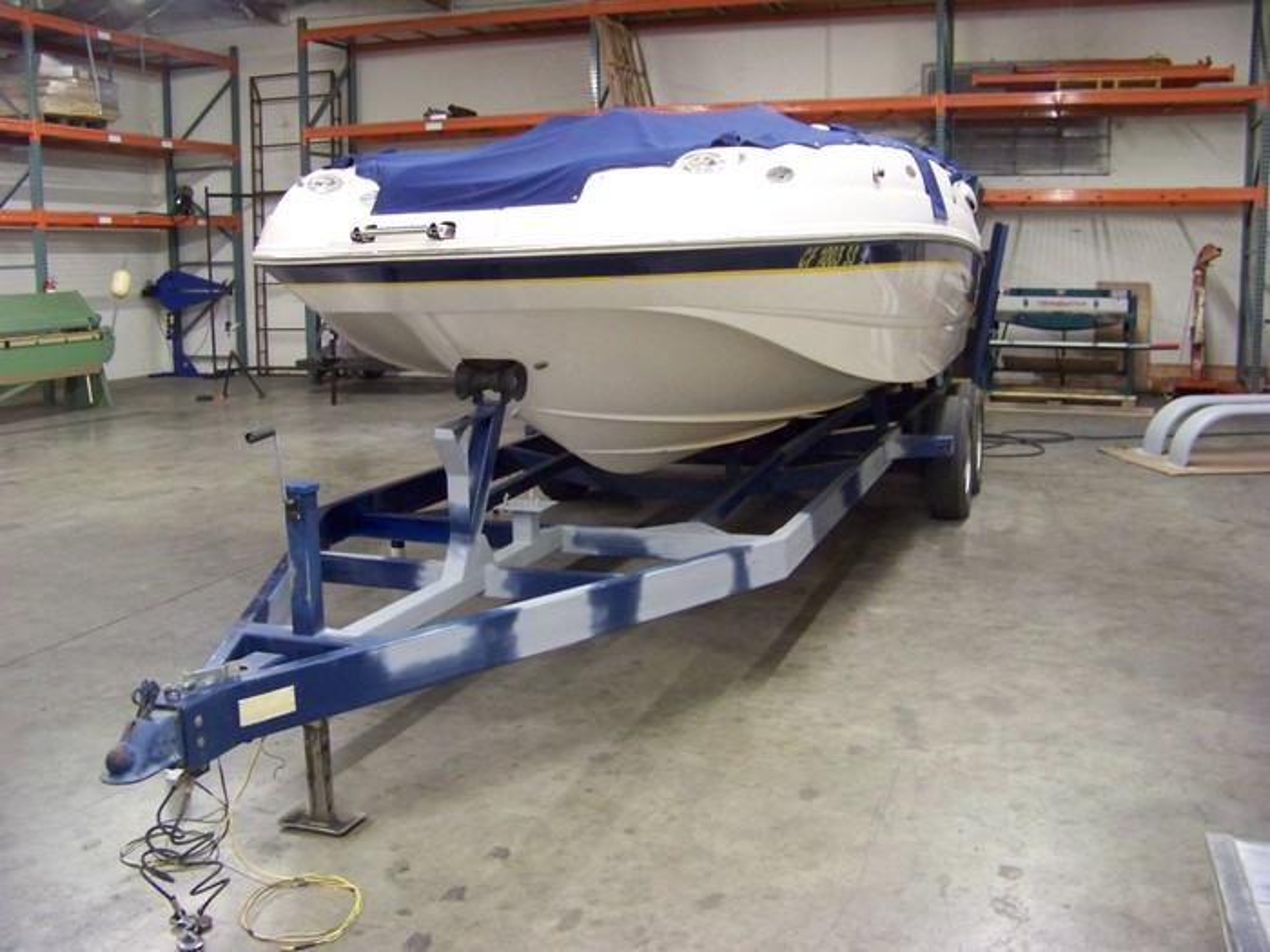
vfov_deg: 39.7
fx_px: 1321
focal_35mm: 36
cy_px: 476
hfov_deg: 51.4
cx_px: 635
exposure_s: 1/13
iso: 400
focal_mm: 5.85
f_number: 2.8
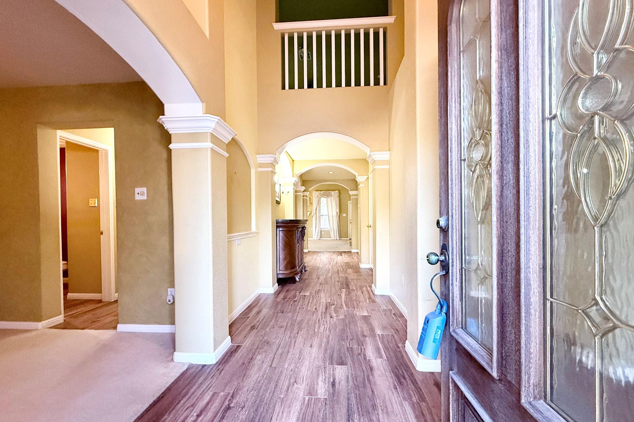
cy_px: 223
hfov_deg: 100.4
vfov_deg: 77.2
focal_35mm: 15
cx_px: 317
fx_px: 264
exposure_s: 1/120
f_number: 2.2
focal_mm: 2.22
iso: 500
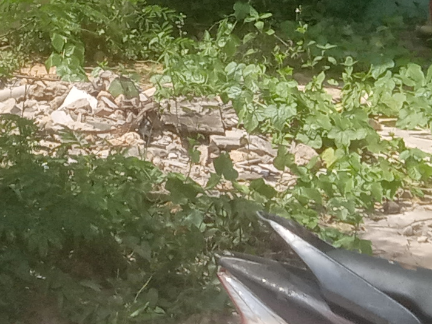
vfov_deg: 9.3
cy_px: -278
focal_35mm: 152
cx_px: -88
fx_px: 1897
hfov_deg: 12.7
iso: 108
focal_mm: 3.46
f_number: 2.2
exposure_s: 1/1189
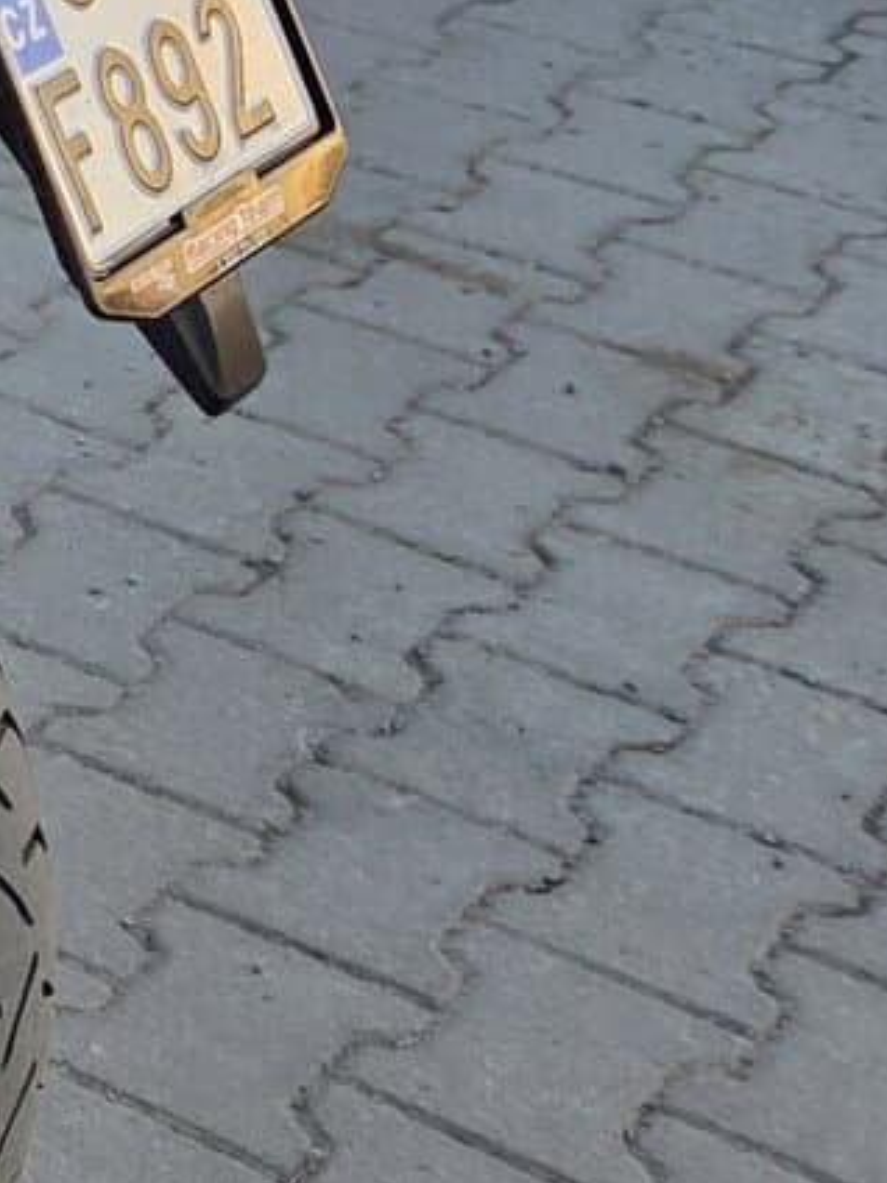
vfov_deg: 16.2
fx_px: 3792
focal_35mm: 111
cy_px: -589
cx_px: -1077
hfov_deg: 11.5
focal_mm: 5.4
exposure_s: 1/180
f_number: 1.8
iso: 40
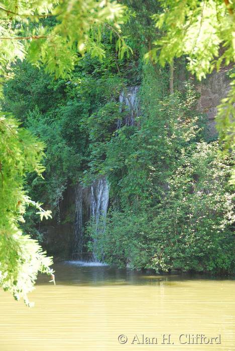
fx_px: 1099
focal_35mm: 112
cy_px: 176
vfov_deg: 18.2
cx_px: 118
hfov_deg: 12.2
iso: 400
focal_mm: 75
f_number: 5.3
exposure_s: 1/100
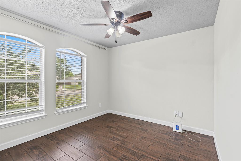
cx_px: 120
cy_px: 80
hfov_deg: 95.0
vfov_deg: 72.0
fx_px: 110
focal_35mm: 16
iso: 125
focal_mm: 11
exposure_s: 1/1.25
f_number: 8
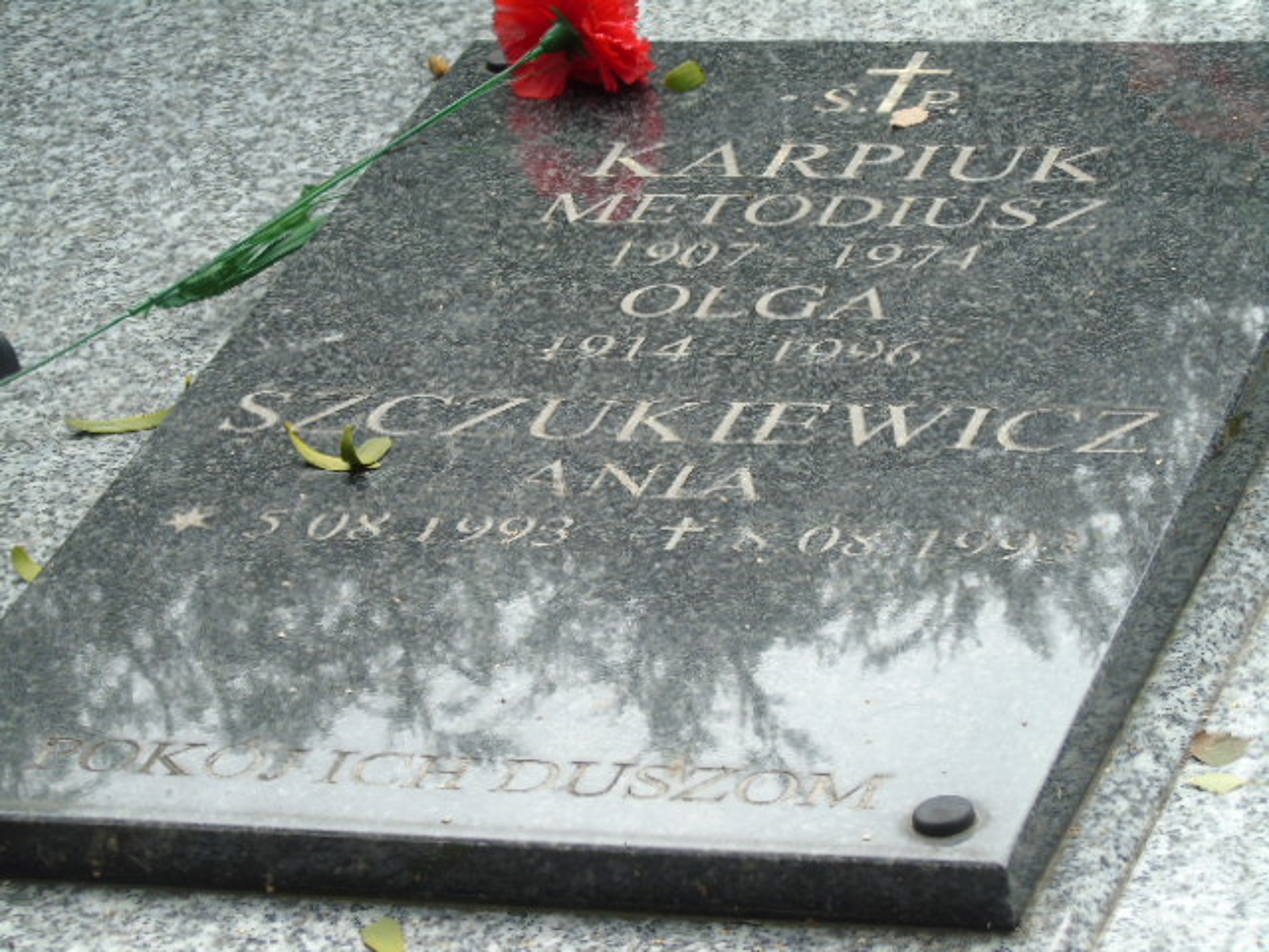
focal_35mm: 162
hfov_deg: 12.2
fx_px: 5939
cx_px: 634
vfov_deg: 9.2
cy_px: 476
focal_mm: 29
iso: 80
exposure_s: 1/160
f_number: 4.9
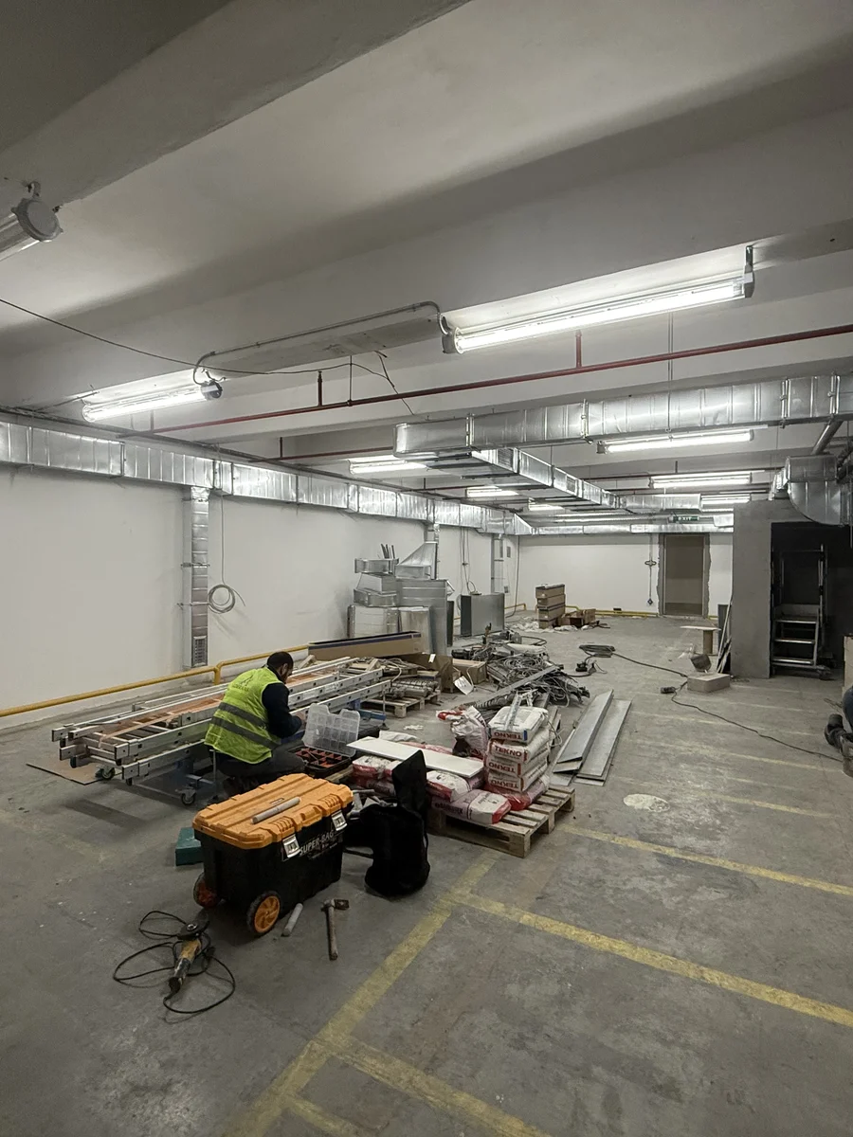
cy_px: 568
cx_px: 426
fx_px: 460
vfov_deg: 102.1
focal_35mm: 14
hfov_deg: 85.7
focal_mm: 2.22
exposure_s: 1/100
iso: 250
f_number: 2.2
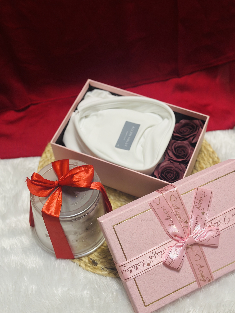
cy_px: 156
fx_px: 434
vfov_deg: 39.7
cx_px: 118
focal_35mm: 48
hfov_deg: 30.3
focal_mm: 6.86
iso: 125
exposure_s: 1/50
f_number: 1.78
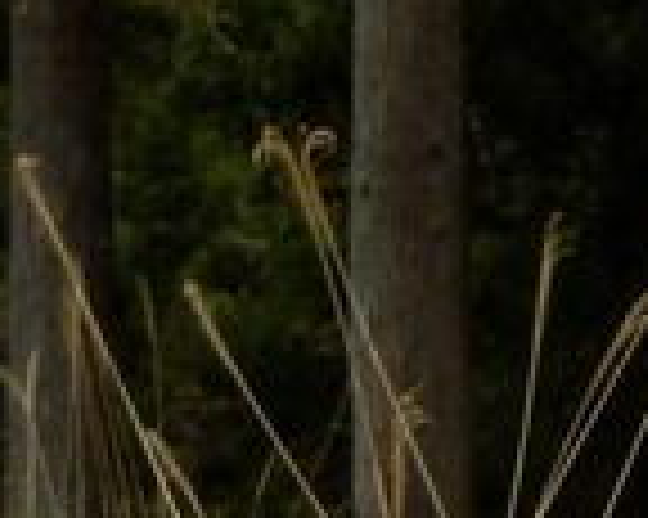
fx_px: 3852
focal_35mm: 201
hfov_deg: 9.0
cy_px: 1306
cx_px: -657
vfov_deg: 7.2
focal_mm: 6.6
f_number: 3.9
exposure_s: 1/320
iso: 80
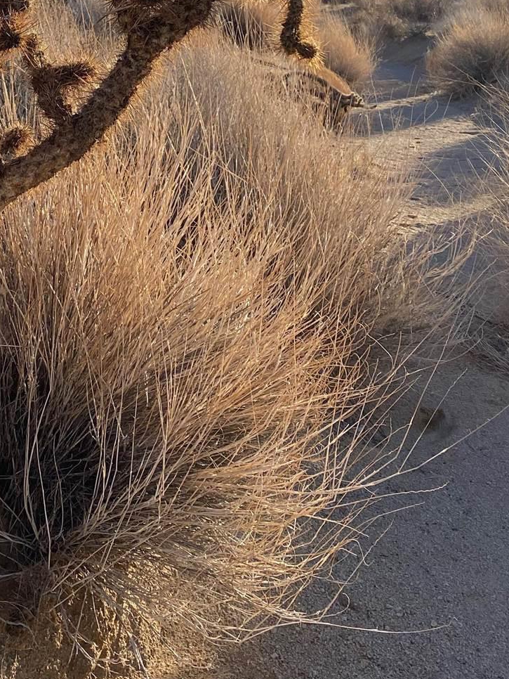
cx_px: 61
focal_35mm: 62
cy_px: 13
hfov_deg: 23.1
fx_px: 1215
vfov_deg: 29.3
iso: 32
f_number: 1.8
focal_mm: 4.25
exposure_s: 1/2410
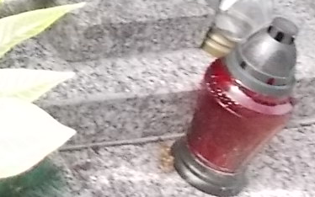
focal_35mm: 118
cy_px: -184
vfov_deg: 10.3
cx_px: -270
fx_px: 1013
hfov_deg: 15.1
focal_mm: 4.6
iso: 400
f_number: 8
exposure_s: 1/100
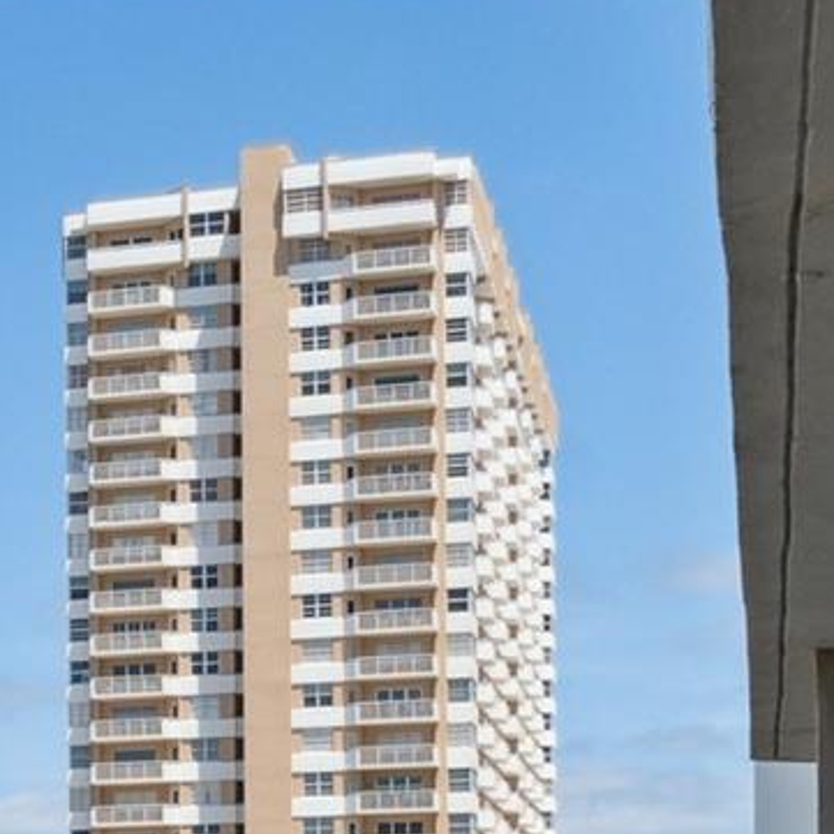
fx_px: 3080
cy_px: 1204
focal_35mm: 113
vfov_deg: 14.5
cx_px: -707
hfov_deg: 13.7
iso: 400
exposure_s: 1/640
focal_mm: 20
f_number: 8
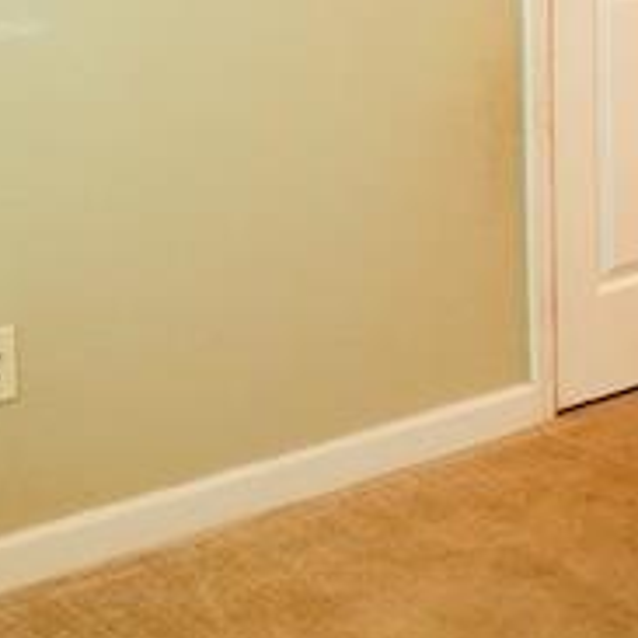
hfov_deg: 18.6
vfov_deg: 17.3
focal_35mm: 93
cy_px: -246
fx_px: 1939
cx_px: 455
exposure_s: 1/60
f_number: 2.8
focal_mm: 10
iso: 1250
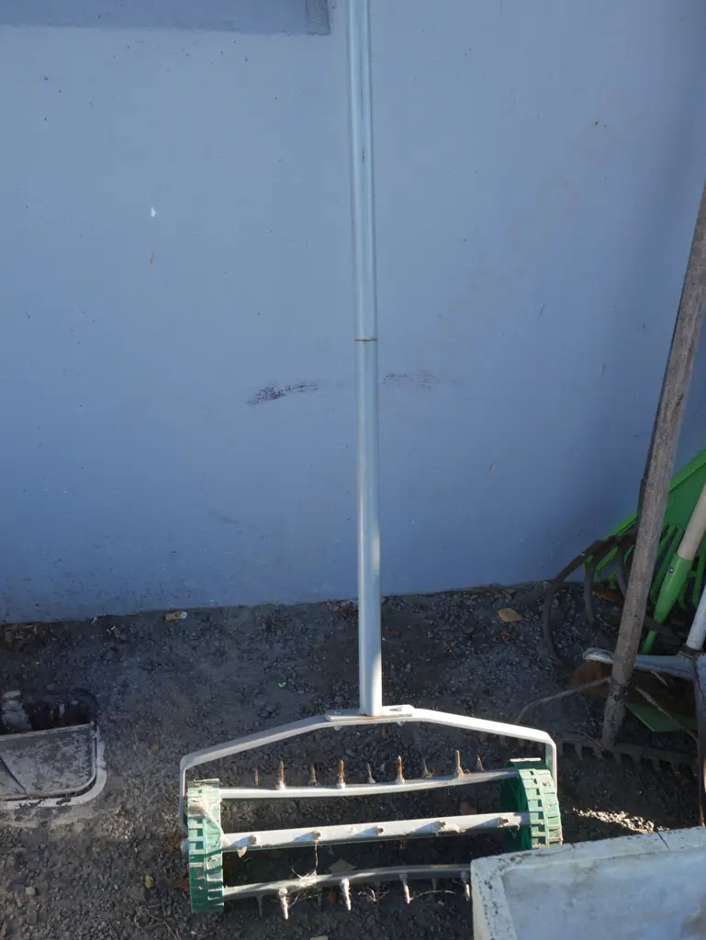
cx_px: 353
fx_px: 1141
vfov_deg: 44.8
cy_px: 470
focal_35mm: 42
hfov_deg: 34.4
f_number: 5.6
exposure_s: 1/125
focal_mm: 21
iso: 200
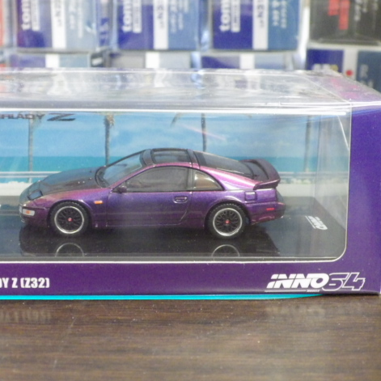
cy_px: 193
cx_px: 136
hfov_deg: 28.5
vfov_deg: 28.6
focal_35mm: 60
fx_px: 747
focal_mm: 9
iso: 1250
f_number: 3.8
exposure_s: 1/25
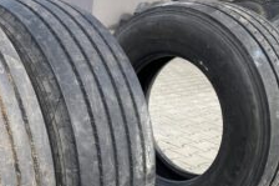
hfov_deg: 35.6
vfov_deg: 25.4
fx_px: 403
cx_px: 20
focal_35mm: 52
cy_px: 157
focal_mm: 4.25
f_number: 1.8
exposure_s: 1/549
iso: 32
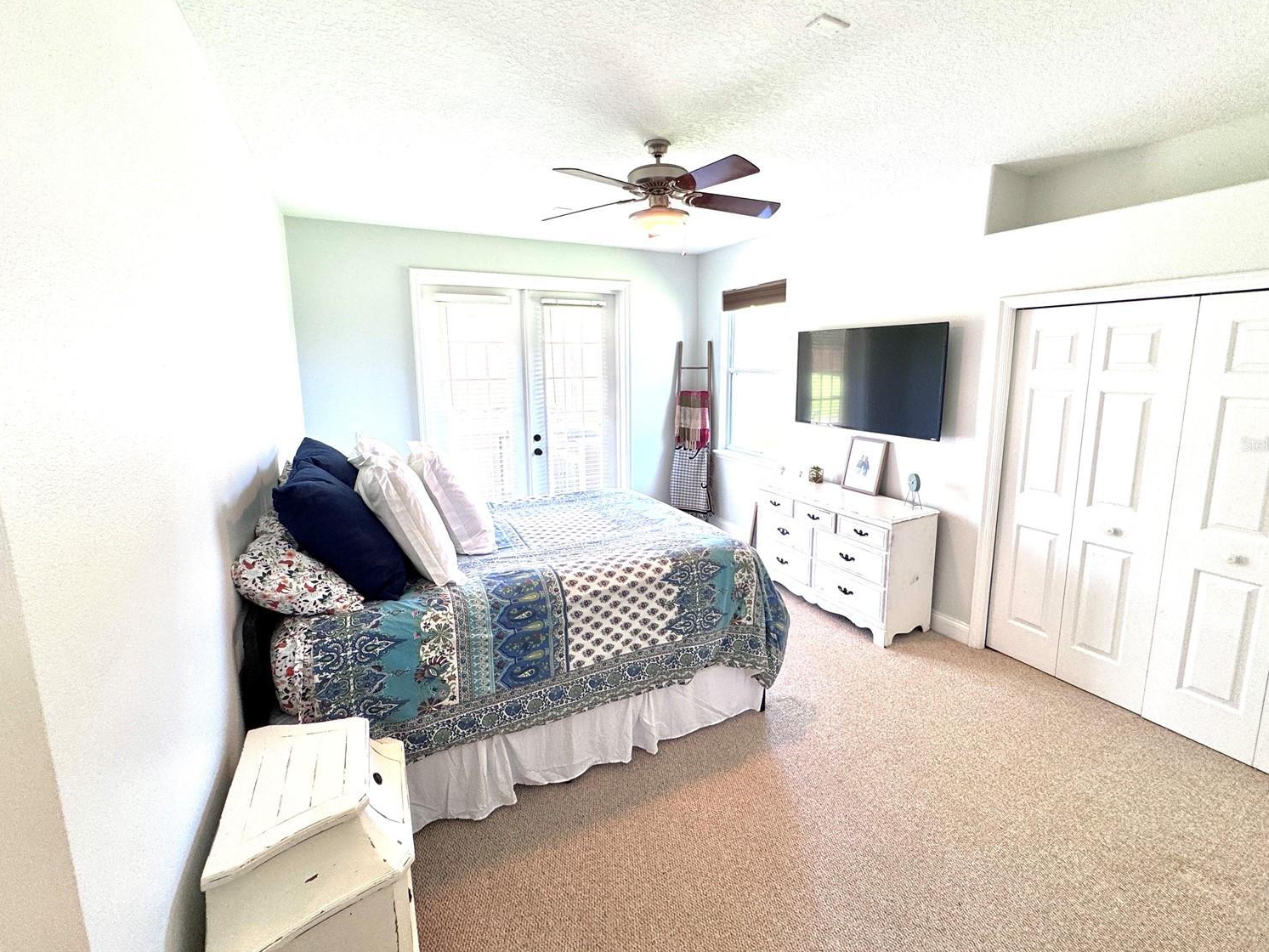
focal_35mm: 15
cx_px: 642
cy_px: 444
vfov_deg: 81.6
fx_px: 550
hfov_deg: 98.2
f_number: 2.2
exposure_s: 1/120
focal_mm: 2.22
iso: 80
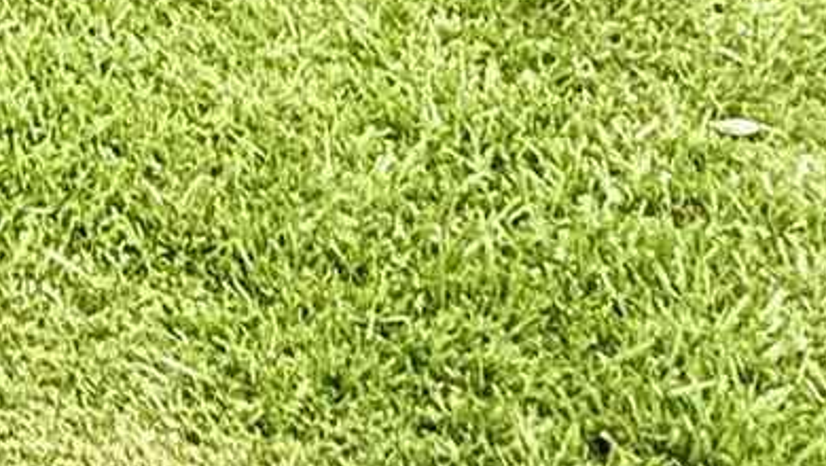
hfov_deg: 12.4
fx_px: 2630
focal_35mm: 120
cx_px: -1362
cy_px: -1082
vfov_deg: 8.1
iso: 64
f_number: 2.2
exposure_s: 1/955
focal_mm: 2.22
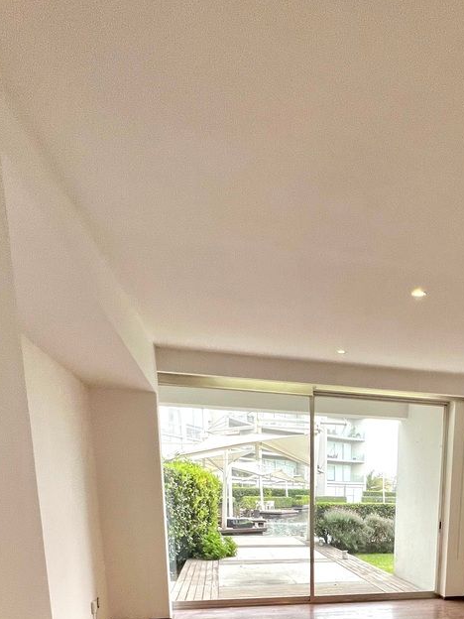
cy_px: 592
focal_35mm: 25
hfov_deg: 52.3
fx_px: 447
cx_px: 353
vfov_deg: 56.4
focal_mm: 1.57
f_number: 1.8
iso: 100
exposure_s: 1/120
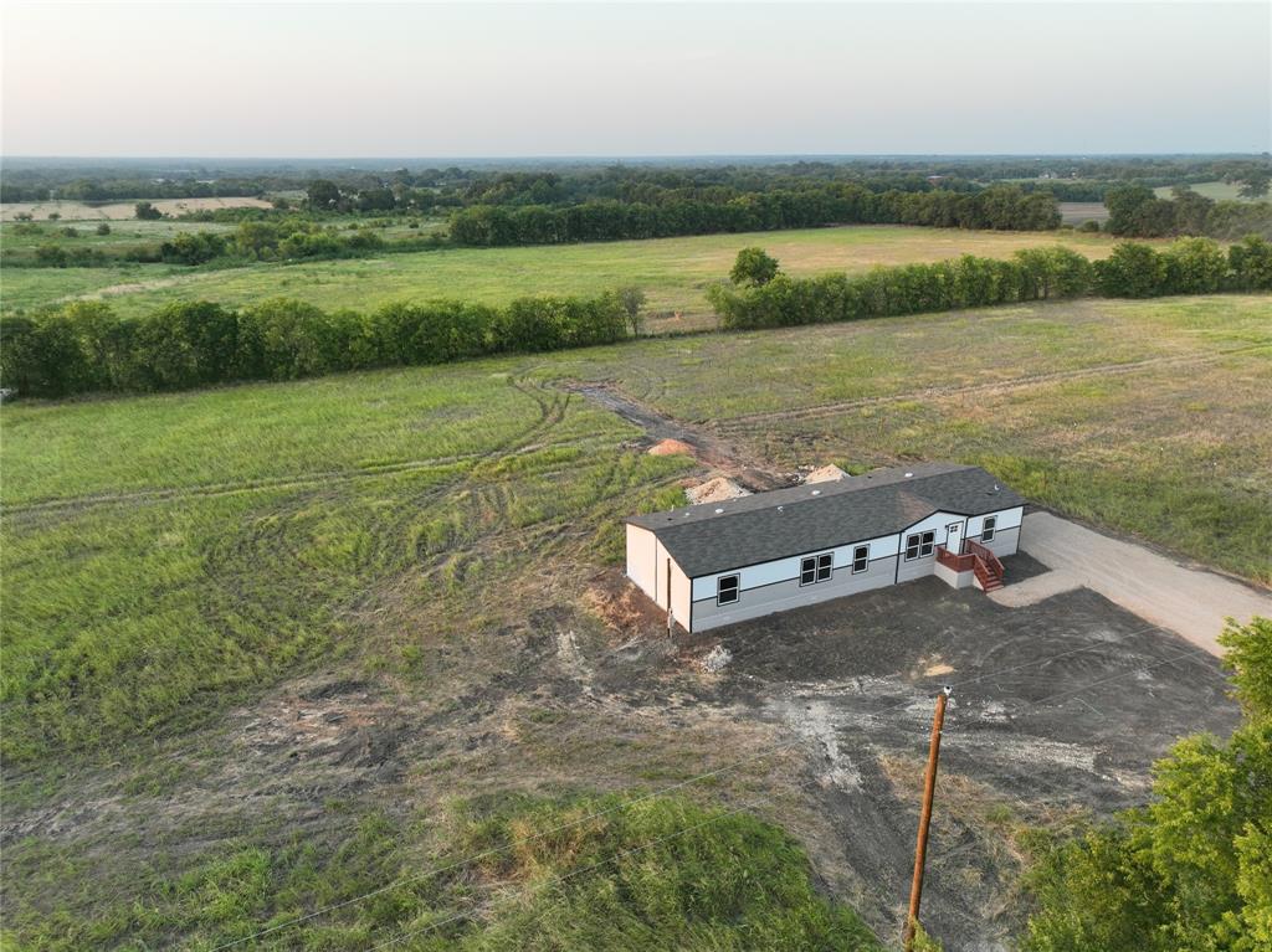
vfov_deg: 56.8
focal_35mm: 24
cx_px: 636
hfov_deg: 71.6
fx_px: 881
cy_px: 476
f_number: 2.8
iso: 200
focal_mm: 12.29
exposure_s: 1/160
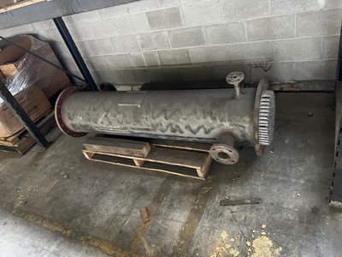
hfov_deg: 67.3
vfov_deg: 53.1
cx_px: 171
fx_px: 257
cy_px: 128
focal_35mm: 26
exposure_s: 1/36
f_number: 1.5
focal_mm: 5.7
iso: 640
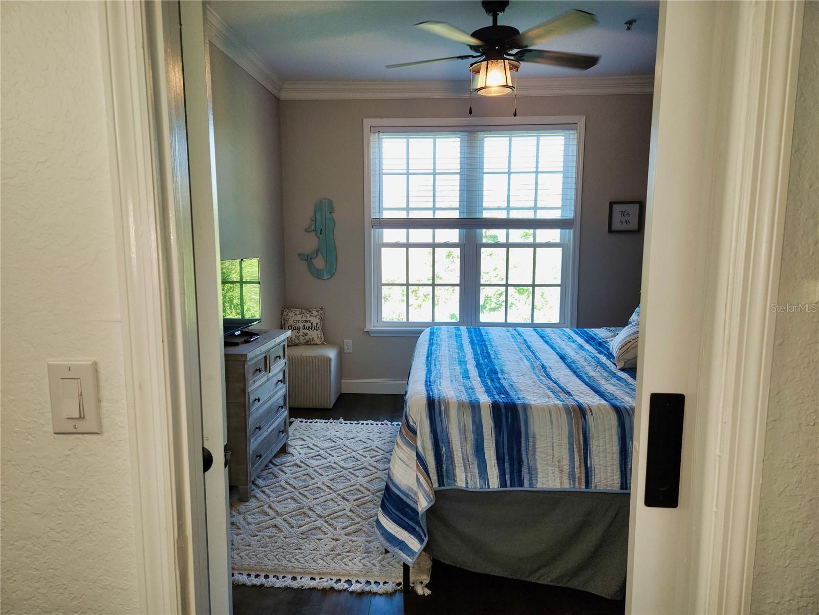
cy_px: 308
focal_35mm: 23
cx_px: 410
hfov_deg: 73.9
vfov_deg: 58.9
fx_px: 544
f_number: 1.8
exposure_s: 1/60
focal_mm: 5.4
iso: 50
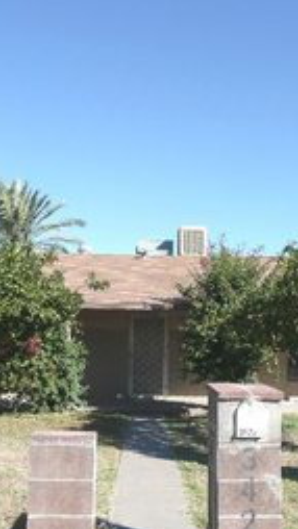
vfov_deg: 47.3
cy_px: 264
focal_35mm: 43
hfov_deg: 27.7
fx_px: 604
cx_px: 158
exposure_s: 1/800
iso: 100
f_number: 3.3
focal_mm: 4.6
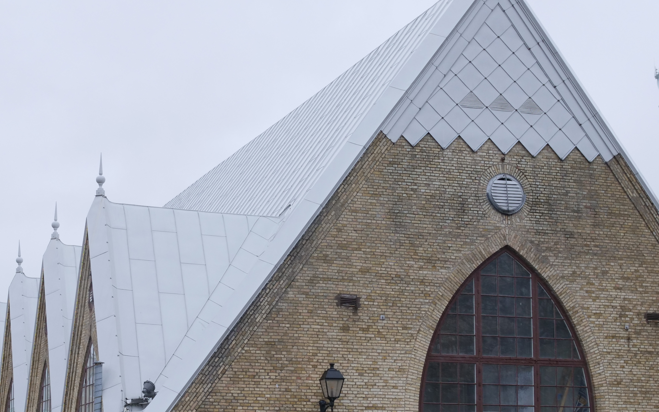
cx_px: 289
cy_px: 282
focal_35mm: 77
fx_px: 1383
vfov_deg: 16.9
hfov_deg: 26.8
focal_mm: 25
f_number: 4
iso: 400
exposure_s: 1/500
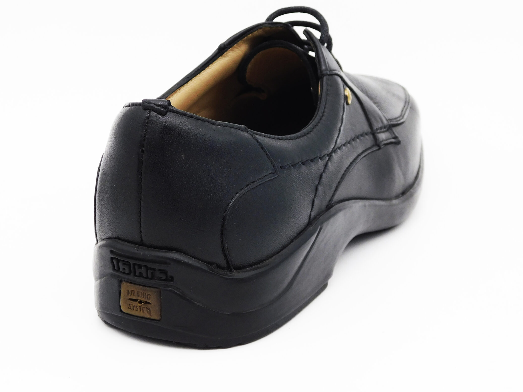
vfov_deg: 20.4
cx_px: 256
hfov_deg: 27.0
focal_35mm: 72
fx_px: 1088
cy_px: 172
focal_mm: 10.4
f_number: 4
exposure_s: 1/250
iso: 125
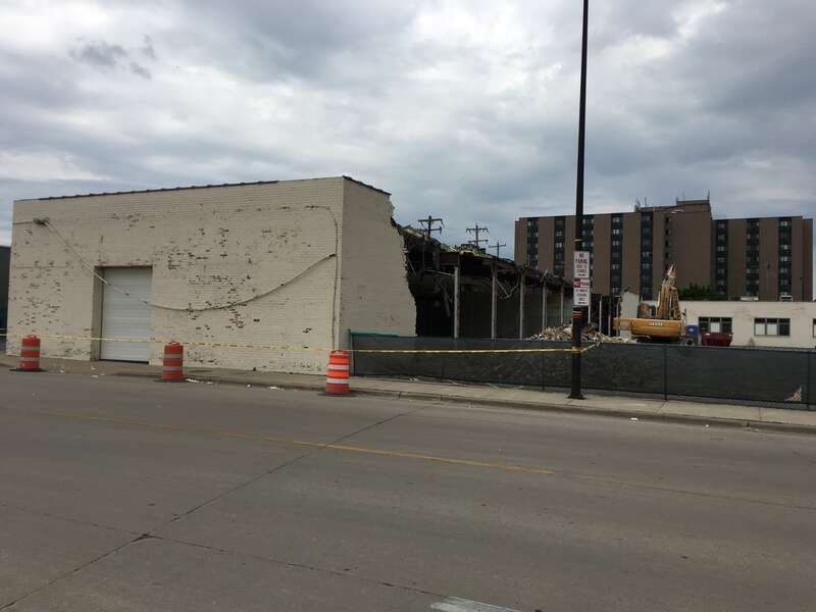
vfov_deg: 48.2
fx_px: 684
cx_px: 408
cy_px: 306
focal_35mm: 29
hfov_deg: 61.7
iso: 25
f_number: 2.2
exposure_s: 1/2262
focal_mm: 4.15
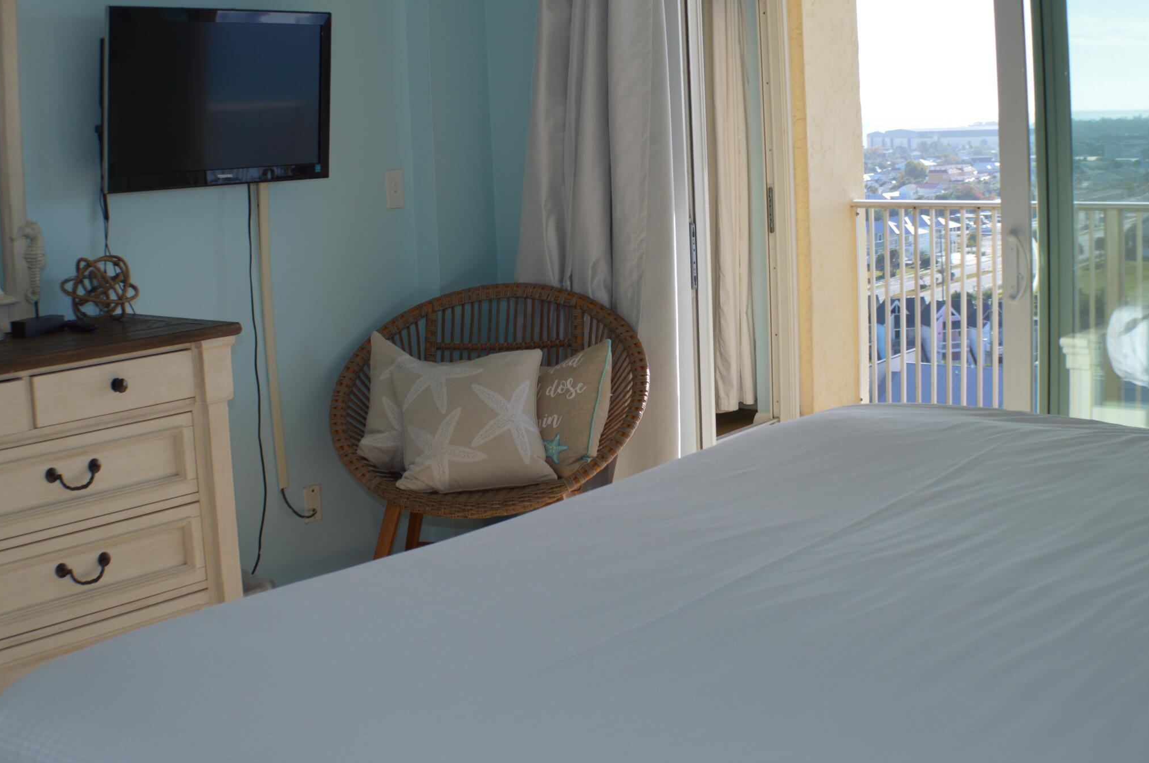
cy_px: 248
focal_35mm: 65
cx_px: 557
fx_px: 2064
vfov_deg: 20.9
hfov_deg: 31.1
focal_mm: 29
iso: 100
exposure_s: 1/320
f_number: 4.5
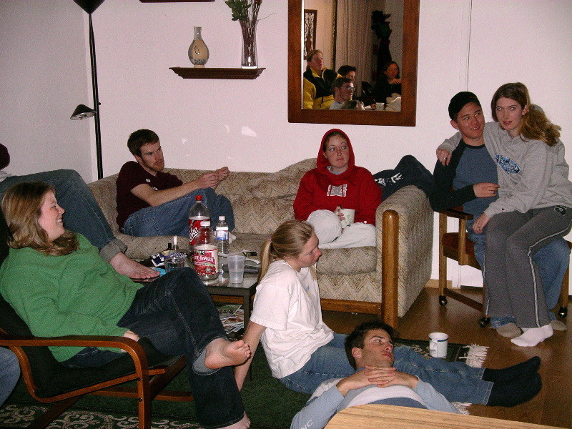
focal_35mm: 62
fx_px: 1024
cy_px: 214
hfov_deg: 31.2
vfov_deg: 23.7
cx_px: 286
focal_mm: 12.8
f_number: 3.3
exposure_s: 1/50
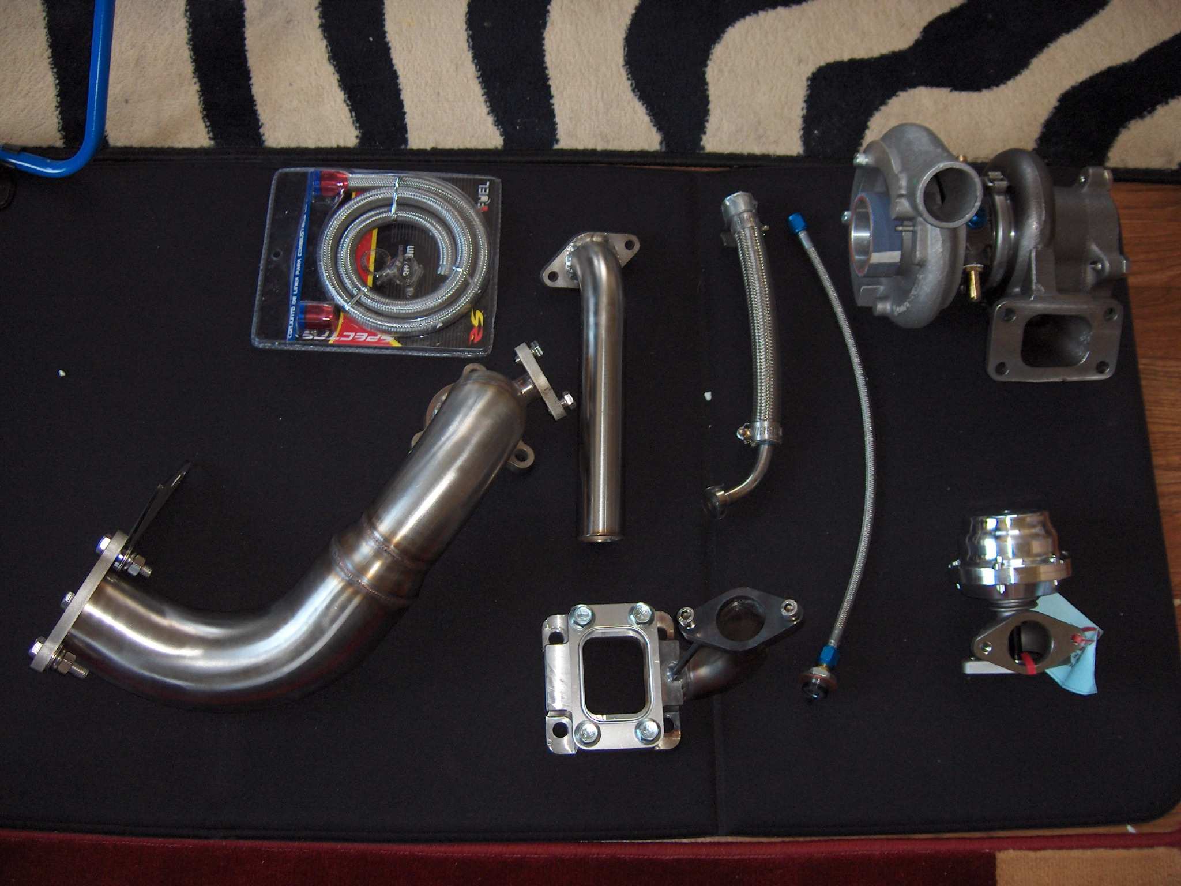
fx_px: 1331
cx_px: 590
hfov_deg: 47.9
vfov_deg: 36.8
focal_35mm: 39
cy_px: 443
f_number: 2.8
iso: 100
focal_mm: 8
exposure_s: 1/60
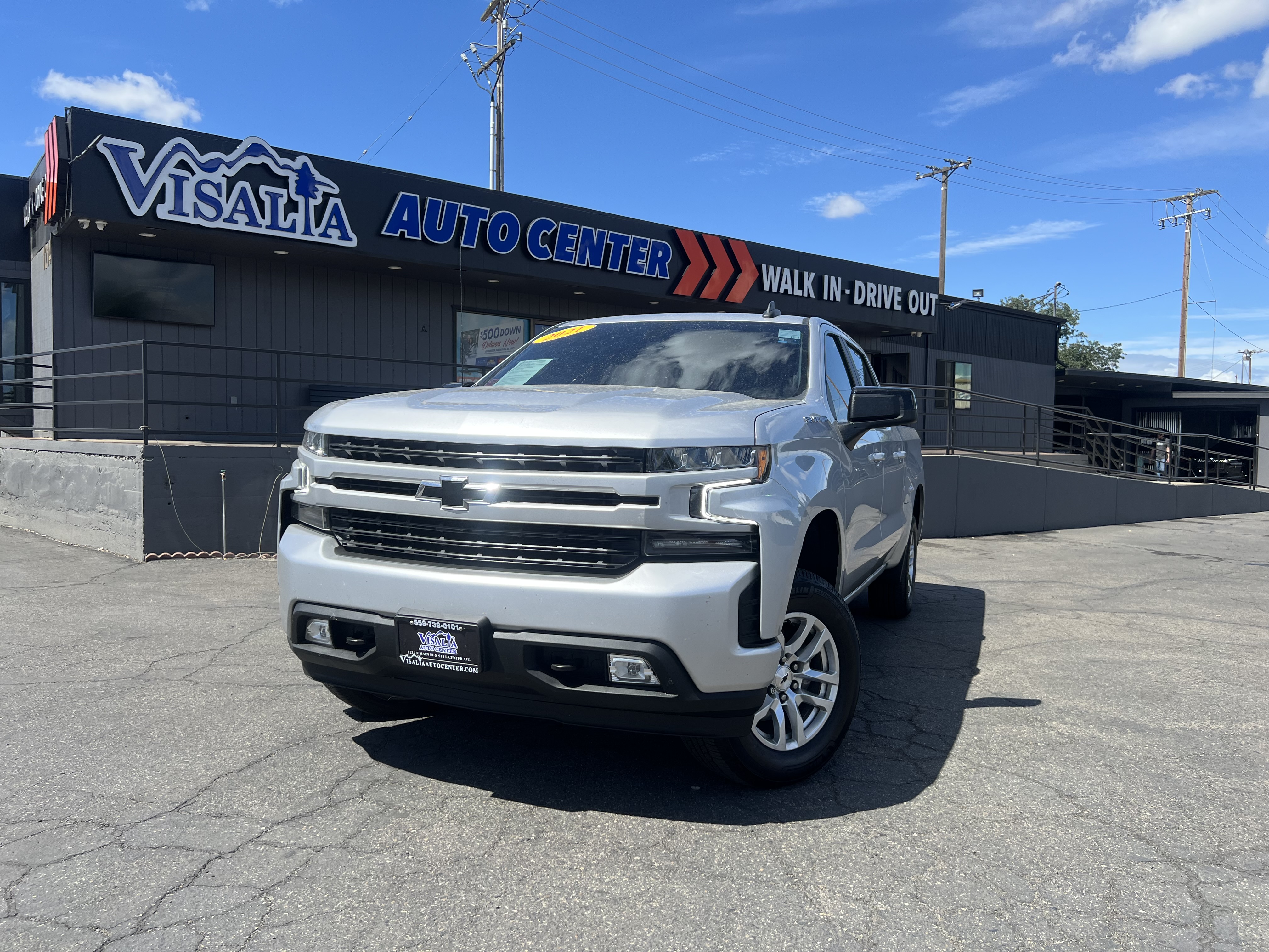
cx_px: 634
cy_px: 476
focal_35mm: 26
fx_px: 953
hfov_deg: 67.3
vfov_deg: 53.1
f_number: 1.5
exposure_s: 1/3165
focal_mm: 5.7
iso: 50
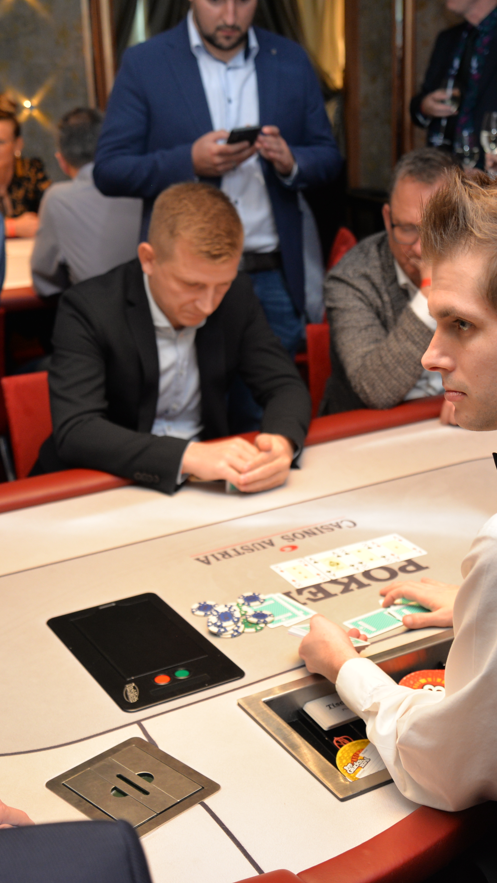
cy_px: 436
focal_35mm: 51
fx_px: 1195
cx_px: 286
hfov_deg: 23.5
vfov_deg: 40.6
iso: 800
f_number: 4
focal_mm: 32
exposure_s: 1/60
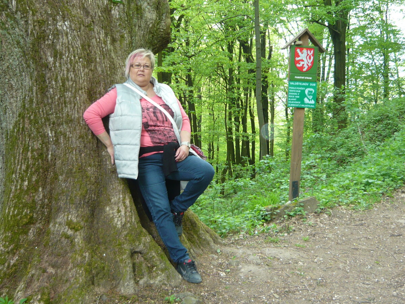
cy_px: 152
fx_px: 550
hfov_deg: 40.4
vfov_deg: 30.9
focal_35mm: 47
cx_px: 202
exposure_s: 1/30
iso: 100
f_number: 2.8
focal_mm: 5.5
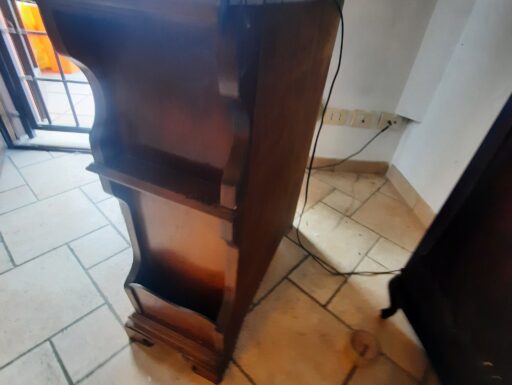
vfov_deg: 90.0
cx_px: 256
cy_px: 192
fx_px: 192
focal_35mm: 13
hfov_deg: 106.1
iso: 200
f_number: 2.2
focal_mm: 1.74
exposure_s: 1/33
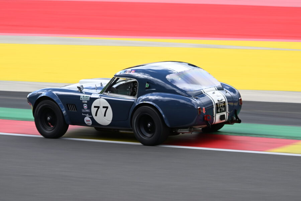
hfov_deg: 5.2
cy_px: 100
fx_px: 3344
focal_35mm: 400
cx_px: 150
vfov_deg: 3.4
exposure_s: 1/160
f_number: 18
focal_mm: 400
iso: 800
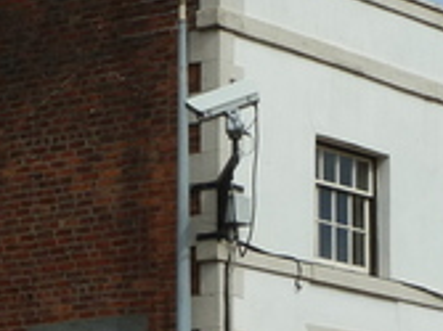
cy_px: 350
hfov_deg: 10.7
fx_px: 2353
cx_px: 302
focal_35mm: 184
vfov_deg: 8.0
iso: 80
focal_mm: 7.9
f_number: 5.6
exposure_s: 1/400
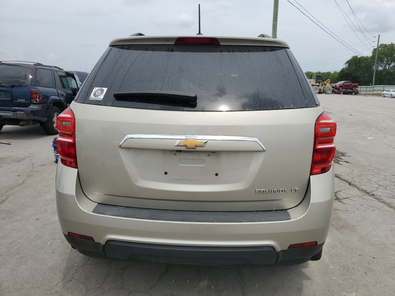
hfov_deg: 67.3
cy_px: 148
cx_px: 198
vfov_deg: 53.1
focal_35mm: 26
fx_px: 297
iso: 50
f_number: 1.5
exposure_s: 1/5000
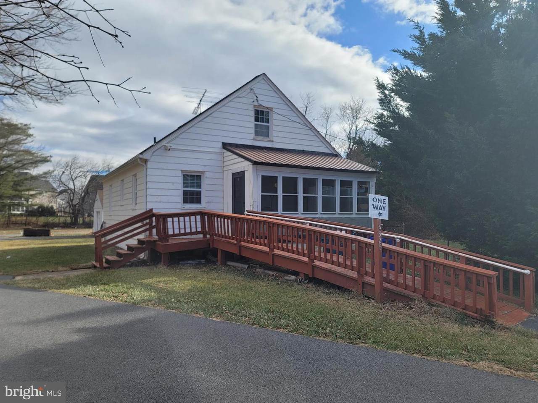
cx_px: 269
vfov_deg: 54.9
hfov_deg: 69.4
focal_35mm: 25
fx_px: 389
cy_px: 202
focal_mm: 7
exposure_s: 1/873
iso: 20
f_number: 1.8
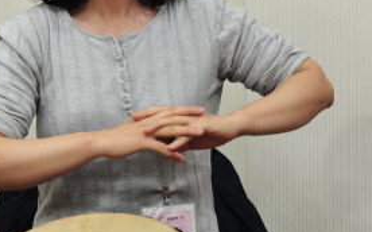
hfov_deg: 16.8
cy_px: 84
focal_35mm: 124
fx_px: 1256
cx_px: 145
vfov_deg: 10.5
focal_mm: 56
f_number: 4
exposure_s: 1/80
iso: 1600
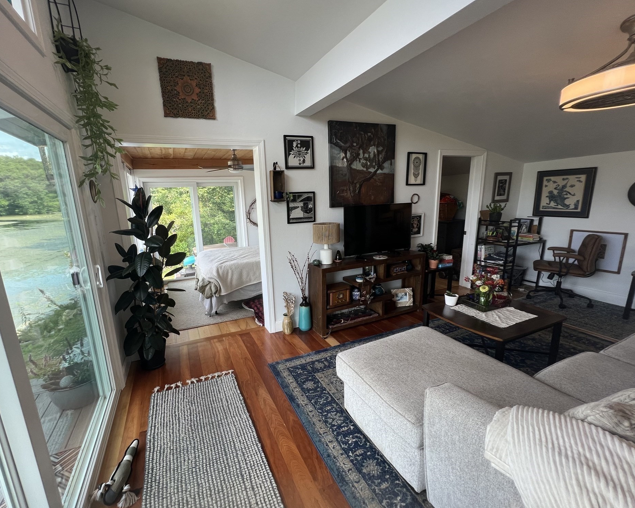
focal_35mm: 14
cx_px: 288
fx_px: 263
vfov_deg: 88.0
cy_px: 256
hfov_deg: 100.4
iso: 50
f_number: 1.8
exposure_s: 1/120
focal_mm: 1.57
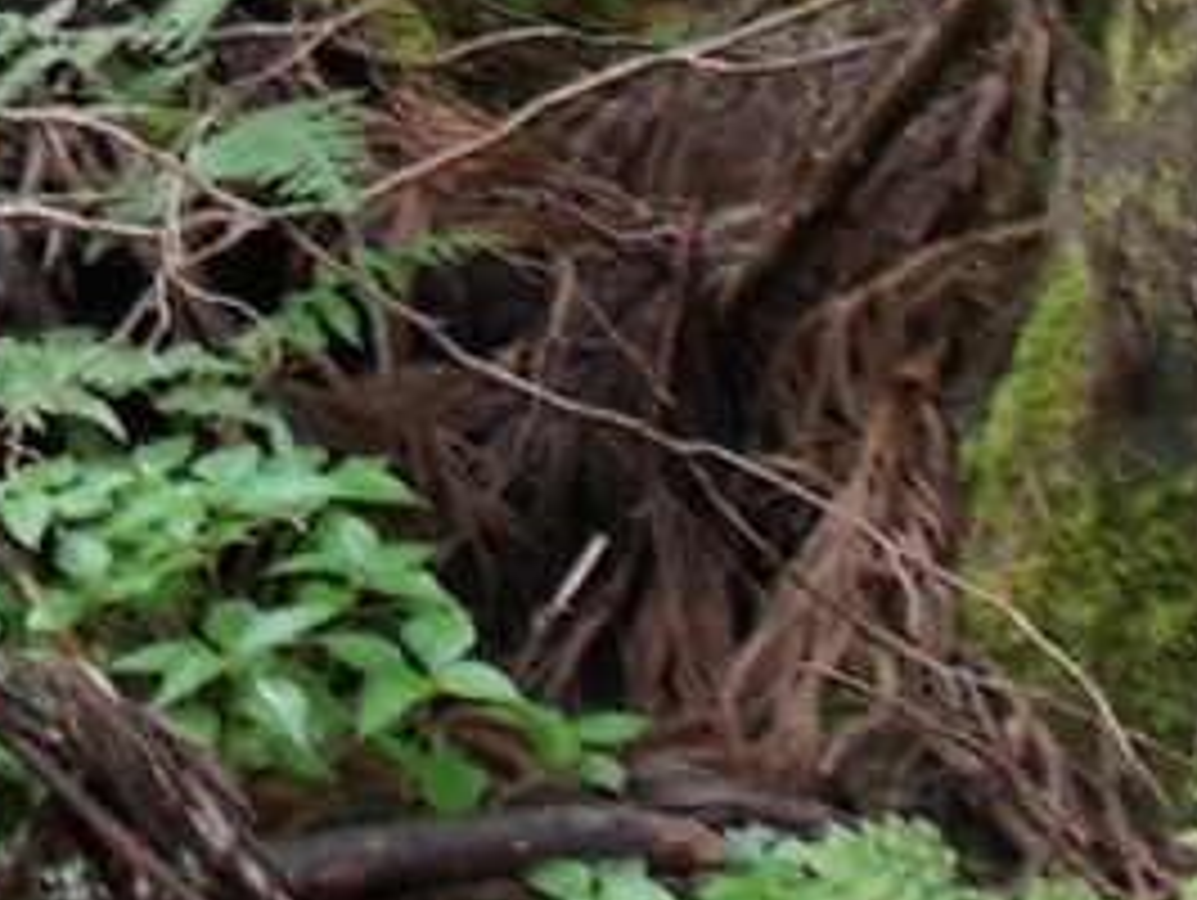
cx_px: -428
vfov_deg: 13.4
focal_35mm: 100
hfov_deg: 18.1
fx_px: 3461
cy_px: -706
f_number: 3.2
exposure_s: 1/30
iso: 80
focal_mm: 4.6
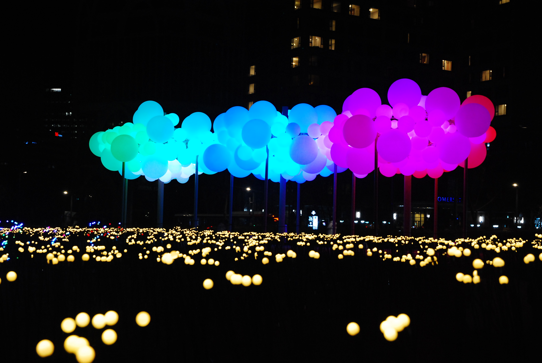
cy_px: 182
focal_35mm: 57
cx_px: 271
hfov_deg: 35.0
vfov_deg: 23.8
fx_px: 859
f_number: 6.3
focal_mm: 38
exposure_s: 1/30
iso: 1250
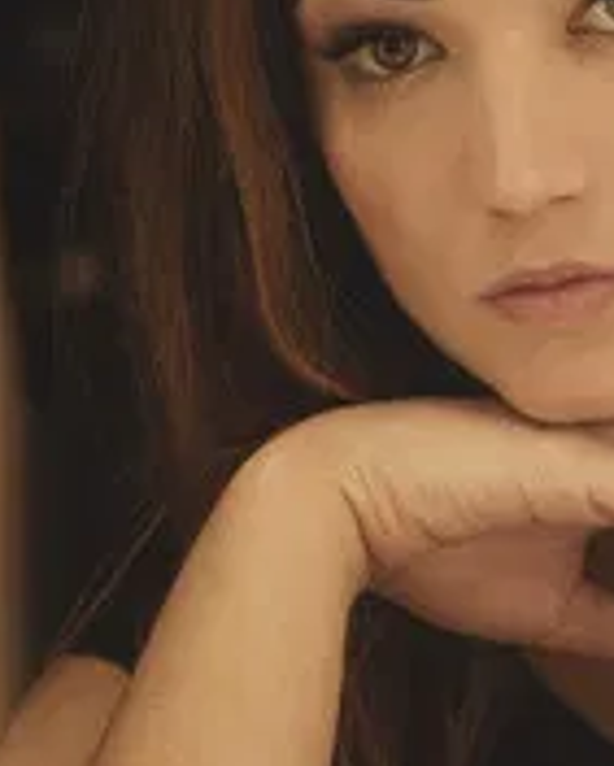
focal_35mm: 480
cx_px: 540
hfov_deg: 3.2
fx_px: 10894
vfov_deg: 4.0
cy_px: 435
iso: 1000
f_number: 6.3
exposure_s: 1/160
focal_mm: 200
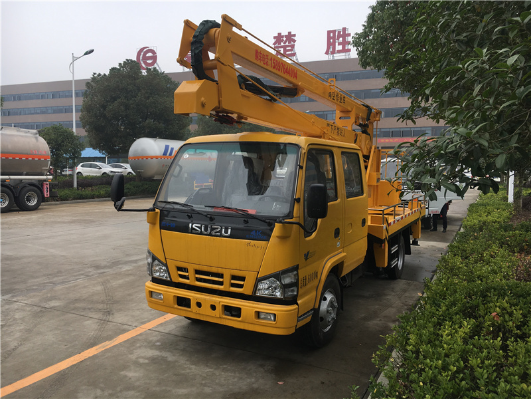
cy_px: 200
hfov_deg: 61.7
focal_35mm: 29
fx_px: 445
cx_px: 266
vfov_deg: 48.2
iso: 25
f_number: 2.2
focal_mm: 4.15
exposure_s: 1/538
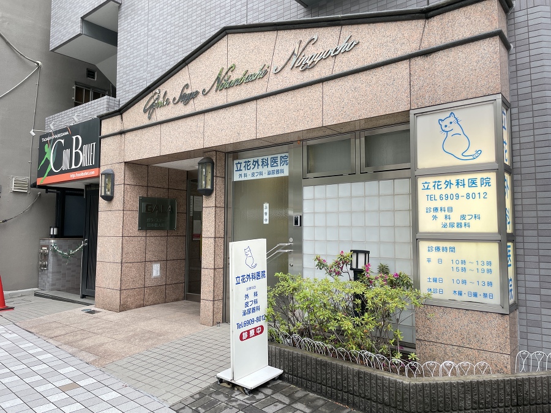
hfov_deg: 67.3
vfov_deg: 53.1
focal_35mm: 26
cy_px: 206
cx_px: 276
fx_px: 414
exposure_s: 1/100
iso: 50
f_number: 1.6
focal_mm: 4.2
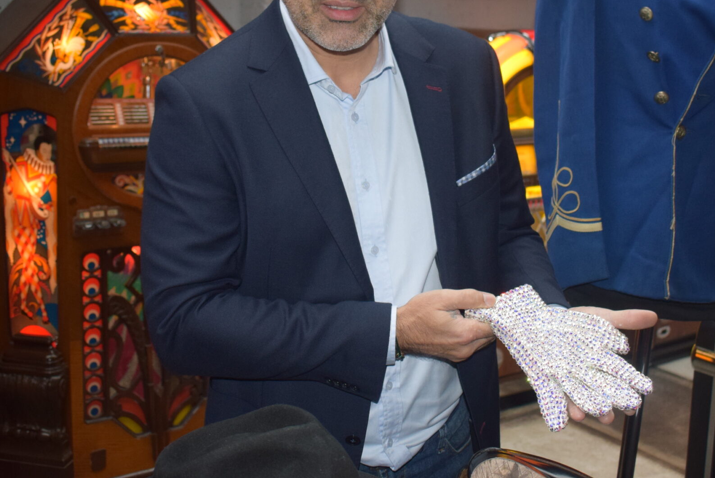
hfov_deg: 39.0
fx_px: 1010
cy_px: 162
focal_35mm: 51
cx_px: 382
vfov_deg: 26.5
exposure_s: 1/60
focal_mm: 21
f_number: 3.8
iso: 900
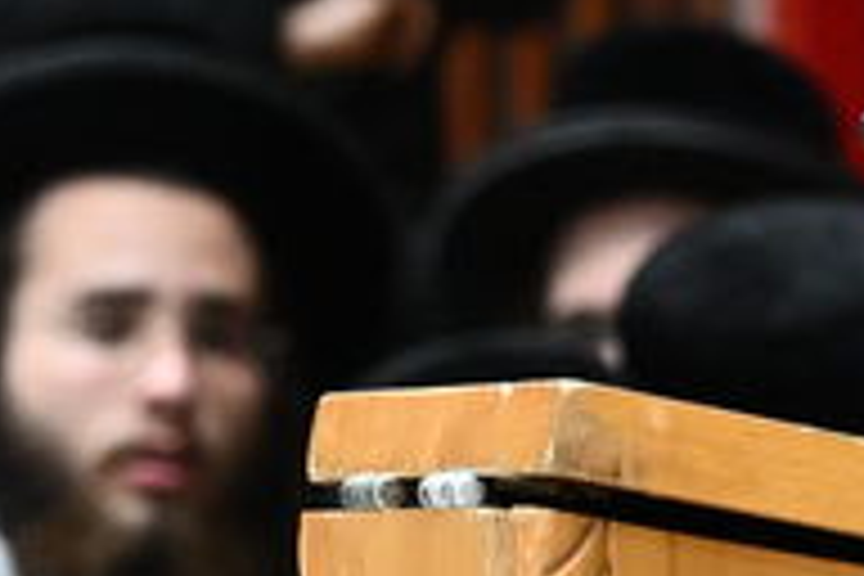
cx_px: 2115
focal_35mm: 877
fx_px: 21046
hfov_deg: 2.3
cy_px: 317
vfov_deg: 1.6
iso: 3200
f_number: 5
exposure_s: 1/100
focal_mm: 120
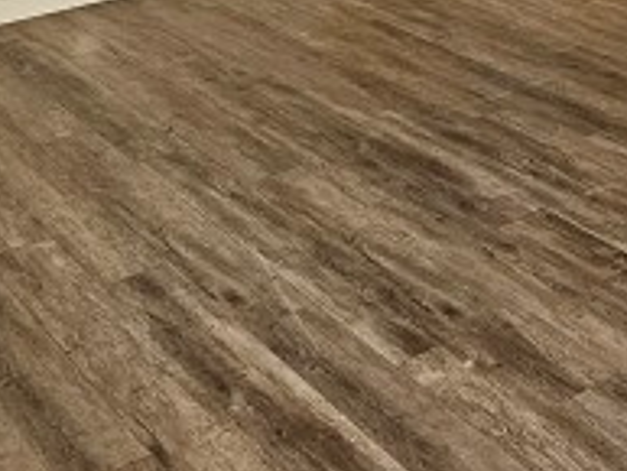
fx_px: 1251
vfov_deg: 19.3
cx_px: 604
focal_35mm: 69
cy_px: -185
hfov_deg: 26.8
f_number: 2.2
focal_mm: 2.2
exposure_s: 1/60
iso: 125
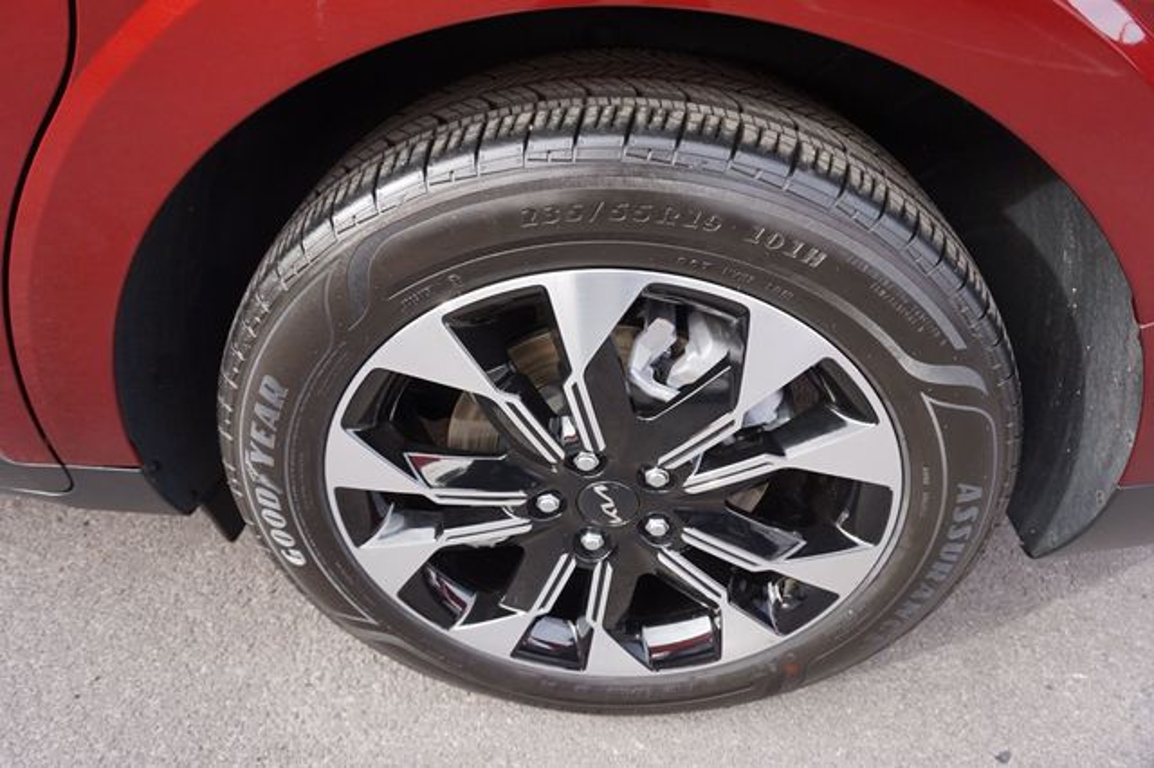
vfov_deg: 53.1
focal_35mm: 24
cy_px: 384
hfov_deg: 73.8
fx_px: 769
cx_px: 577
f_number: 4.5
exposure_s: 1/60
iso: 100
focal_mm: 16
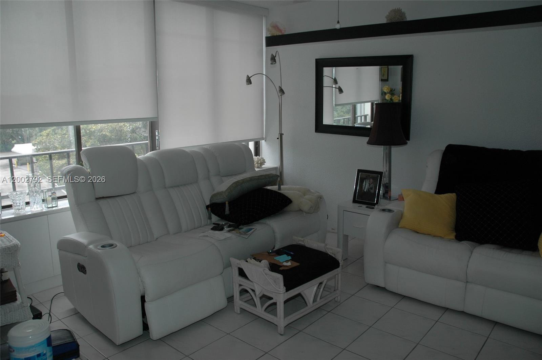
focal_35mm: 27
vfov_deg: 47.8
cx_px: 271
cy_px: 180
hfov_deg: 67.5
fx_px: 406
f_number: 6.3
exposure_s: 1/160
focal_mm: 18
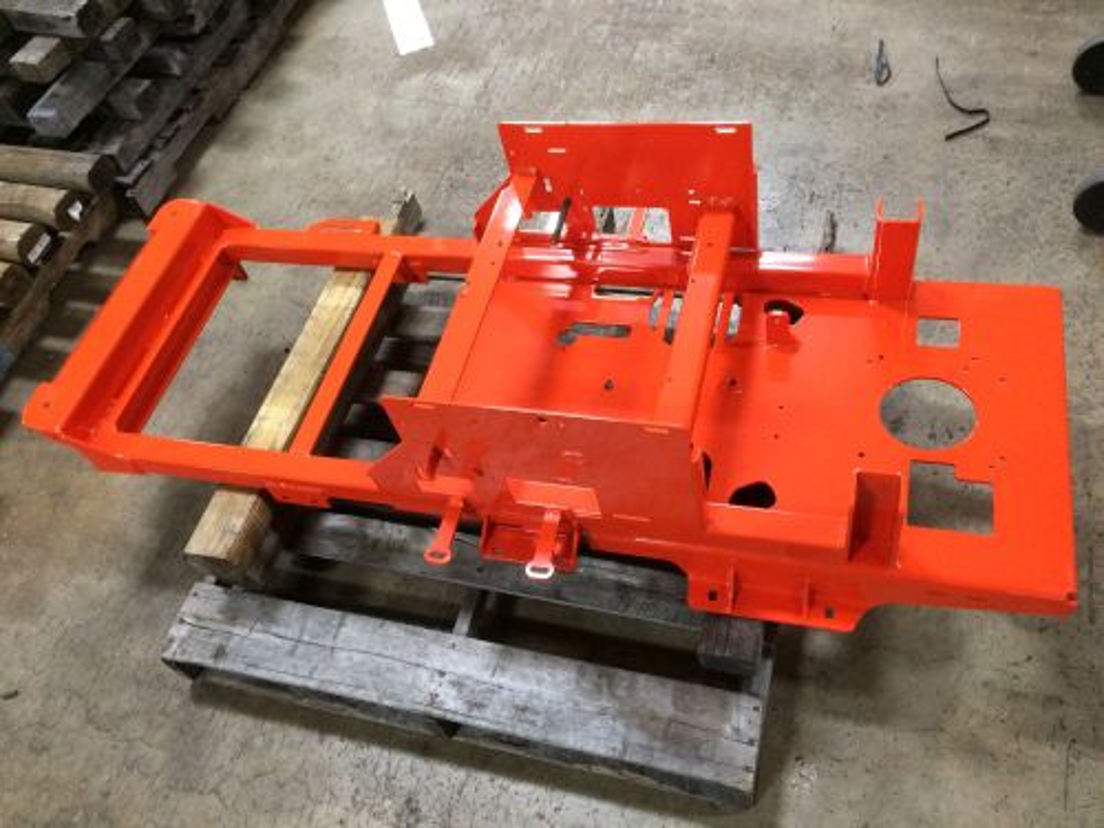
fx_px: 925
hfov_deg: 61.7
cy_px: 414
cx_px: 552
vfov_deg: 48.2
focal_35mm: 29
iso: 250
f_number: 2.2
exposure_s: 1/30
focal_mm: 4.15
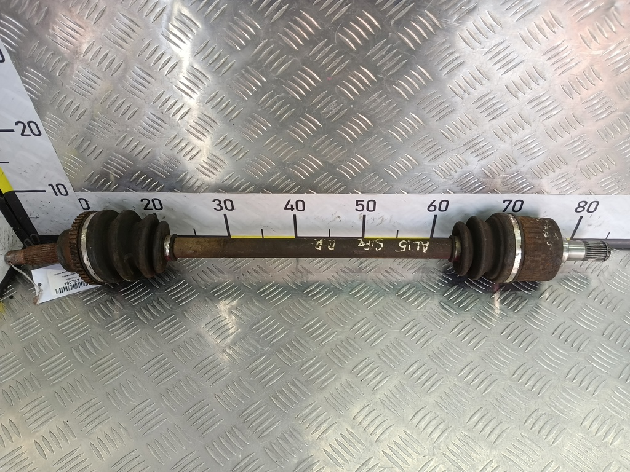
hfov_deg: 65.3
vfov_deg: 51.4
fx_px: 491
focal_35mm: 27
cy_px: 236
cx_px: 315
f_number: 1.6
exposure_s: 1/50
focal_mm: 4.11
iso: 113
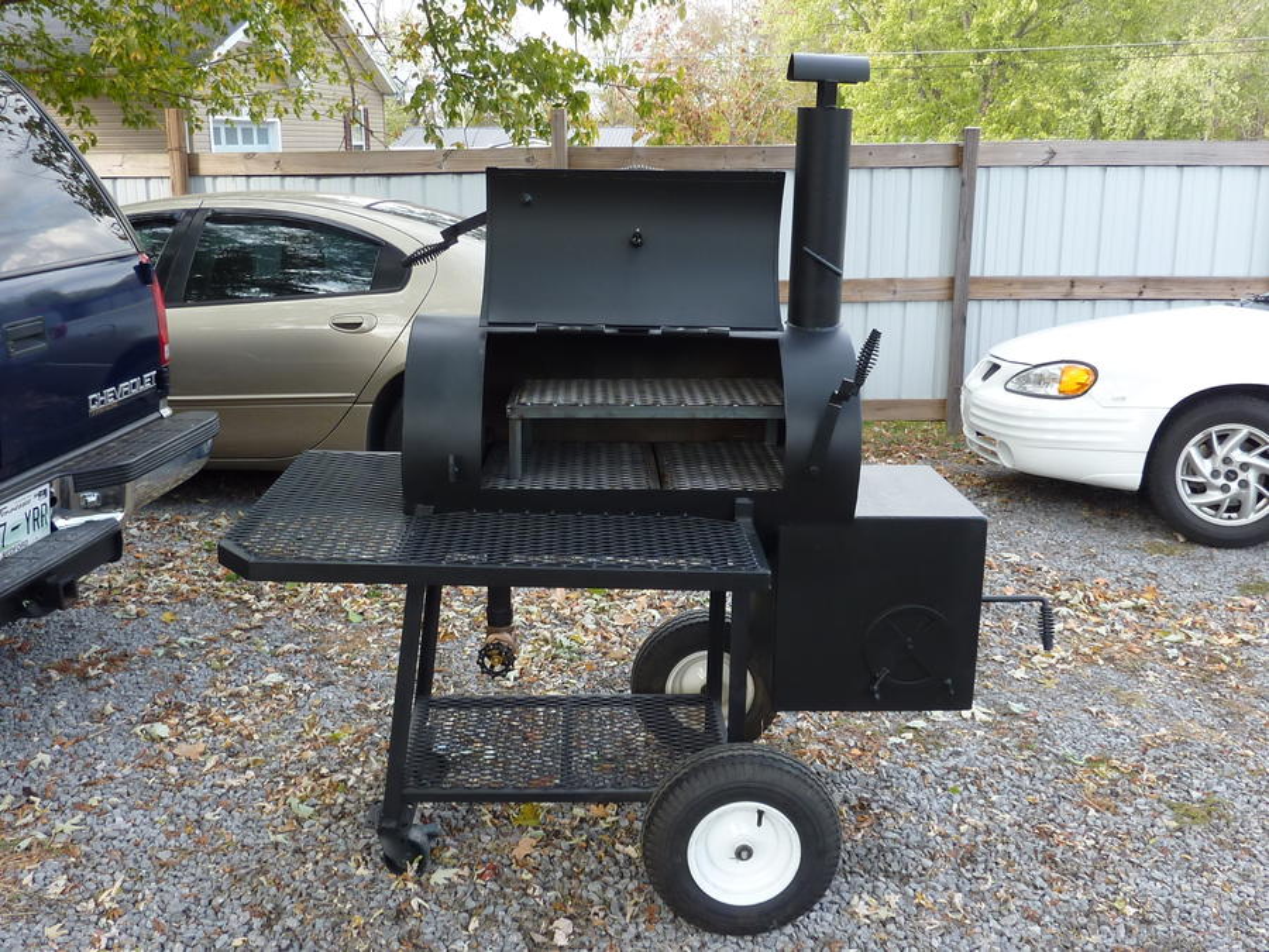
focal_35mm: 32
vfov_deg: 44.2
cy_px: 476
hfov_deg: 56.8
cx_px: 634
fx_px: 1173
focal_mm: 4.1
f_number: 3.3
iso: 80
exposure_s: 1/100
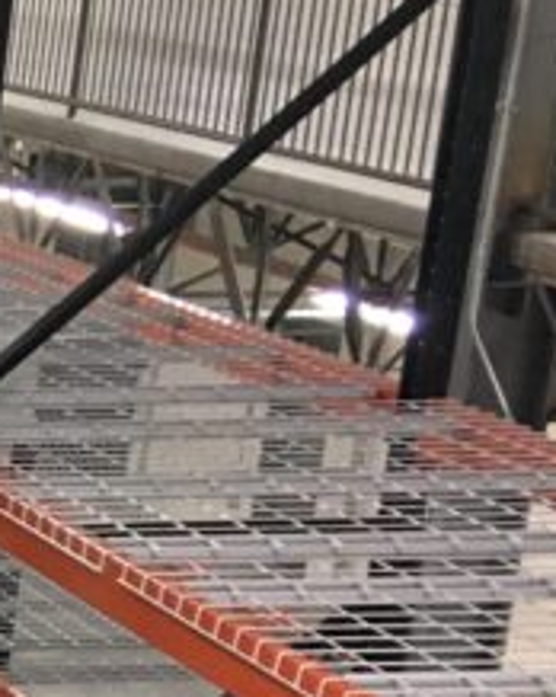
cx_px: -936
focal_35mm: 133
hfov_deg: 9.7
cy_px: 806
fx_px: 2740
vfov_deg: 14.1
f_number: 2.2
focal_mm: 4.15
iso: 64
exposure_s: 1/15
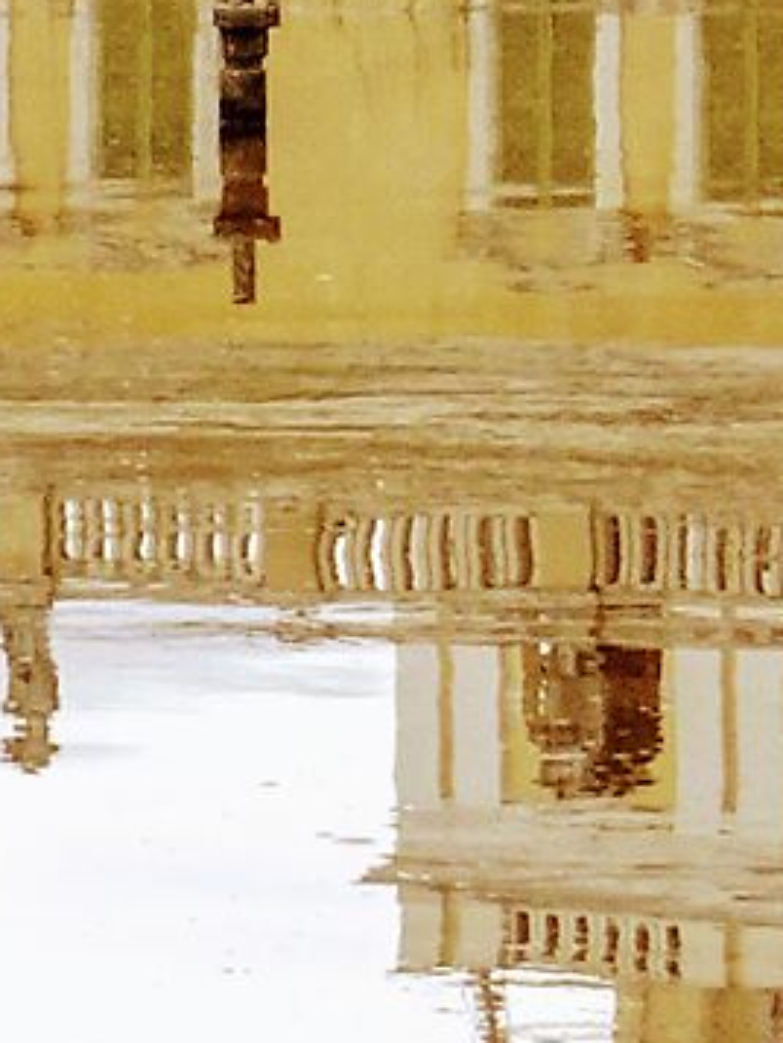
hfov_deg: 2.5
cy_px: -765
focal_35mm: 591
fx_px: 17814
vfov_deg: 3.3
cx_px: -958
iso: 80
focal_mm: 14.99
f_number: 5
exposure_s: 1/125
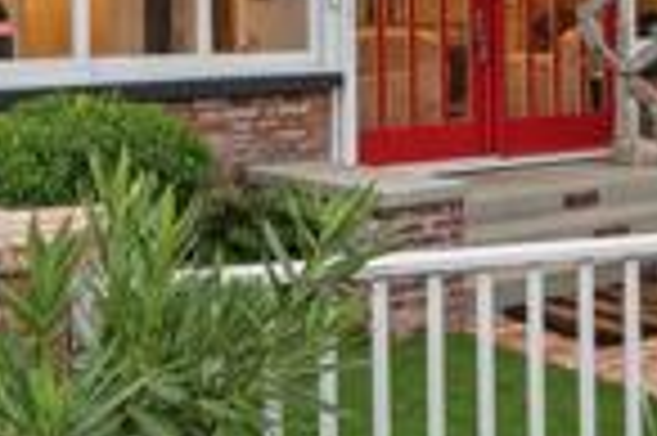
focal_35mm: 70
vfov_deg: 18.9
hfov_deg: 23.7
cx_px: 954
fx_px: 1276
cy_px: -4
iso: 400
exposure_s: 1/4
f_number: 11
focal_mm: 16
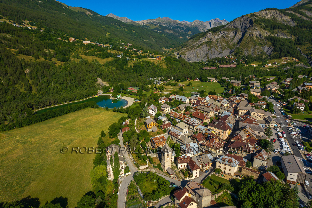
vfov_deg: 57.2
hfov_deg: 78.6
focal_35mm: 22
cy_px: 104
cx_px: 156
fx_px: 191
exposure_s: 1/4000
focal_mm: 8.4
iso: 100
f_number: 2.8
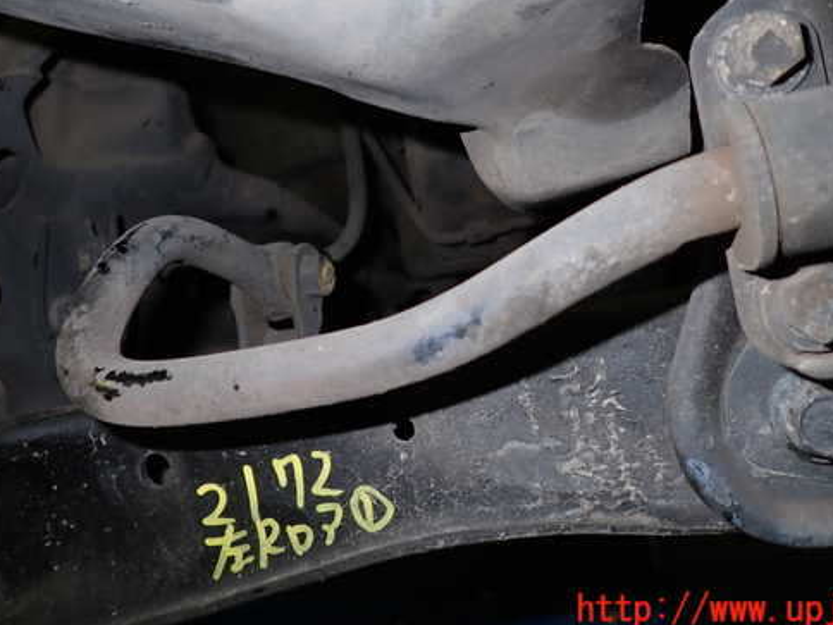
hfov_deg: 58.3
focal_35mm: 31
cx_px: 449
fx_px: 746
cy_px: 244
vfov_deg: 45.2
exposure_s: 1/30
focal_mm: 4.5
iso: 200
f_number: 5.6
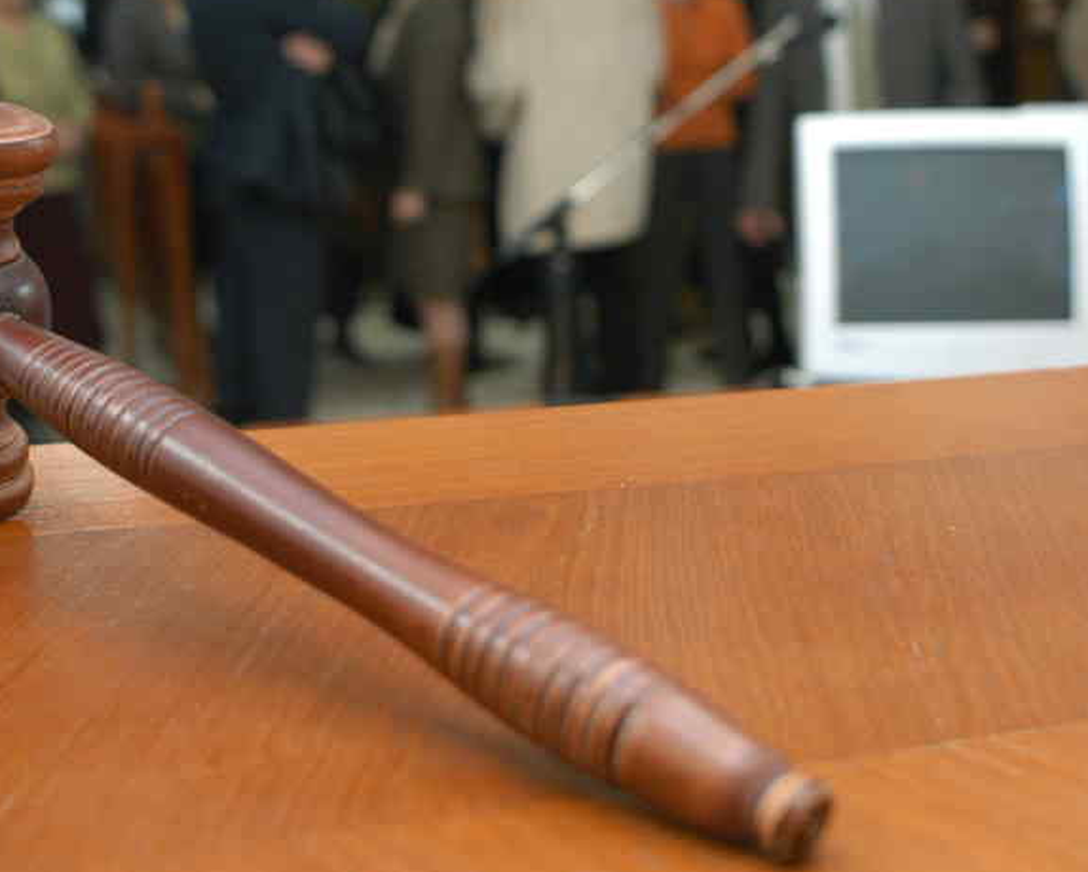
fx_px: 1708
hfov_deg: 35.3
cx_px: 473
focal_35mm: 53
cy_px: 329
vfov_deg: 28.5
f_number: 3.5
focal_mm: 24
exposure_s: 1/30
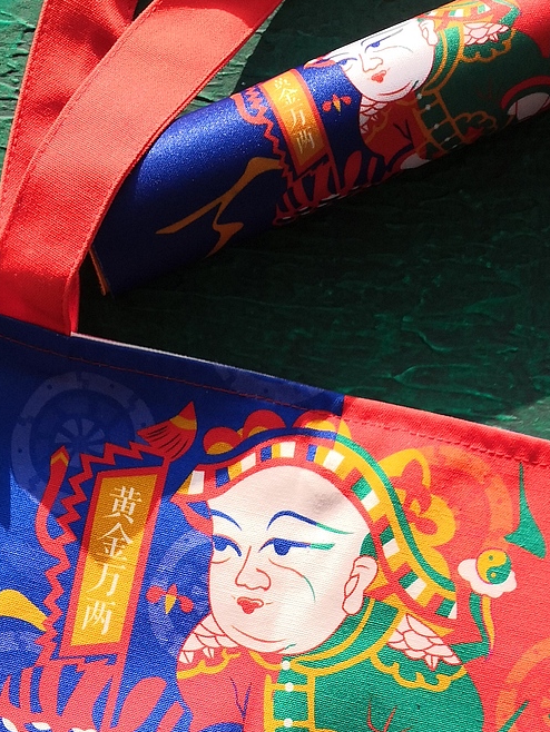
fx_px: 1482
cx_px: 222
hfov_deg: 21.0
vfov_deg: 25.4
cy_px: 843
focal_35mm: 70
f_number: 1.8
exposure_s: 1/324
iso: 50
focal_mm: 3.95
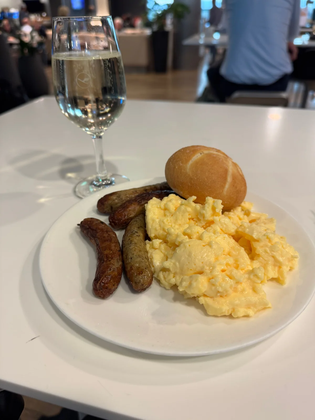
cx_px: 158
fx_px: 291
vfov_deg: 71.6
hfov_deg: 56.8
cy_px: 210
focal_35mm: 24
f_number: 1.78
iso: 160
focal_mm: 6.76
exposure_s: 1/50
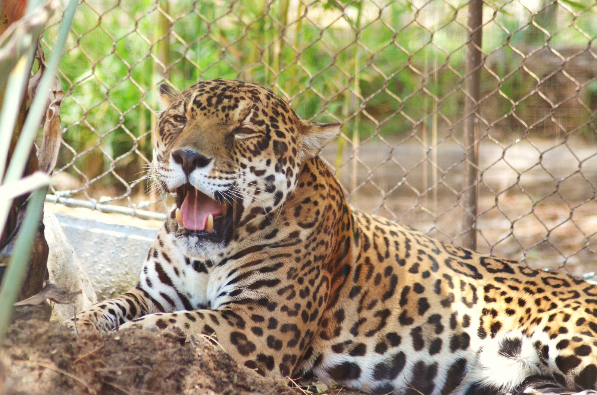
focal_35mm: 232
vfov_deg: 5.9
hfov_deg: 8.9
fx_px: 3848
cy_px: 198
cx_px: 298
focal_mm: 155
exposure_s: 1/500
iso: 800
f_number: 4.5
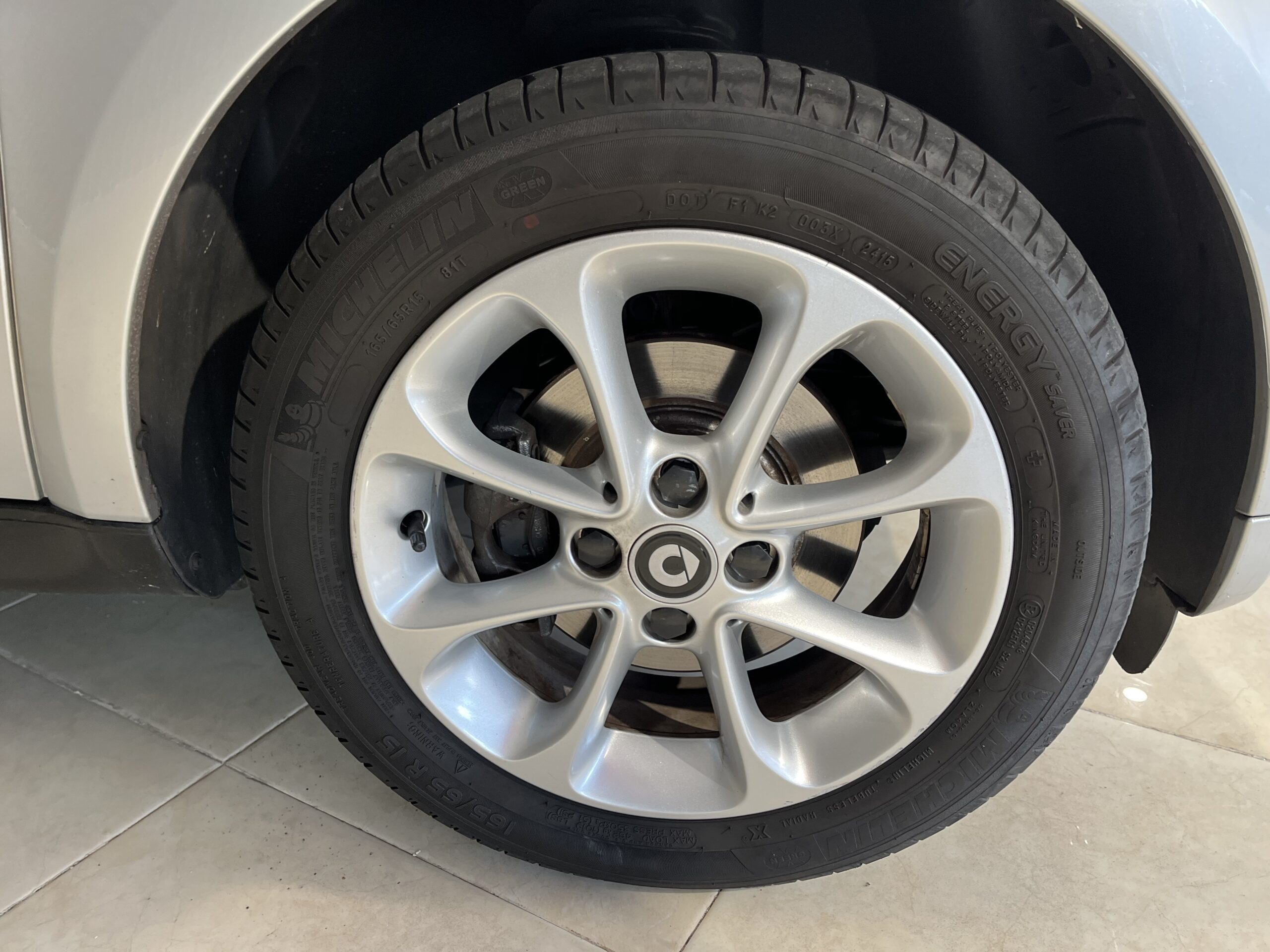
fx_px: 954
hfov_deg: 67.3
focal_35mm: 26
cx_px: 635
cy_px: 476
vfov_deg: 53.1
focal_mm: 5.1
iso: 125
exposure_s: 1/100
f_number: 1.6
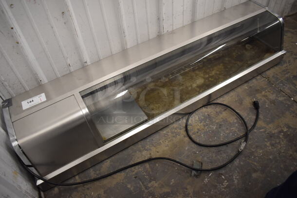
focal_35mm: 27
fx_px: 223
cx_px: 148
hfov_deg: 67.3
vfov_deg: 48.0
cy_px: 99
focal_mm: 18
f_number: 3.5
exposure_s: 1/125
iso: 1100
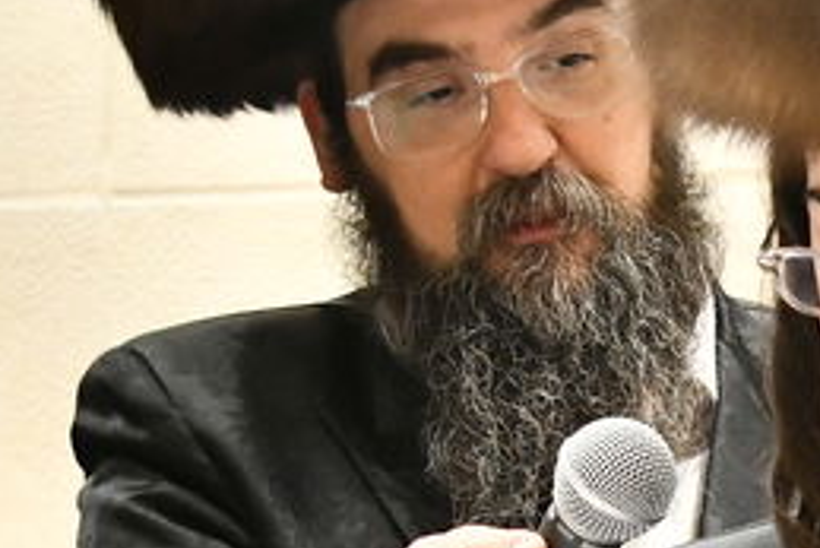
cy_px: 505
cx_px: 1016
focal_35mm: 259
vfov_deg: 5.3
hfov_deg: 7.9
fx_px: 5902
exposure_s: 1/250
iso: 3200
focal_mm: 48
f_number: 5.6
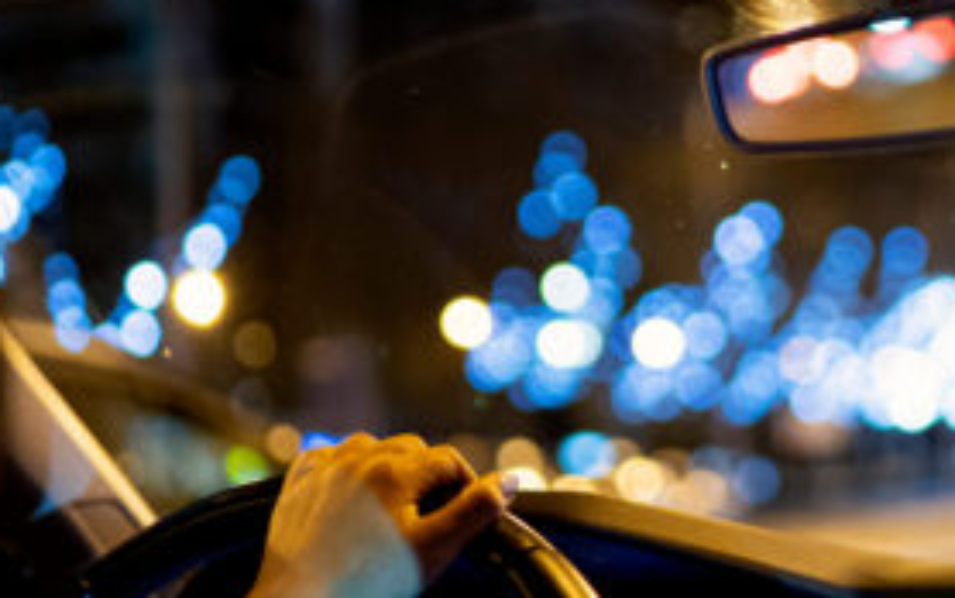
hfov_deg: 24.8
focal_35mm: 82
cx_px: 749
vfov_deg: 15.9
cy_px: 297
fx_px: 2135
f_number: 1.4
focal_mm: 35
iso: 1250
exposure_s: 1/100
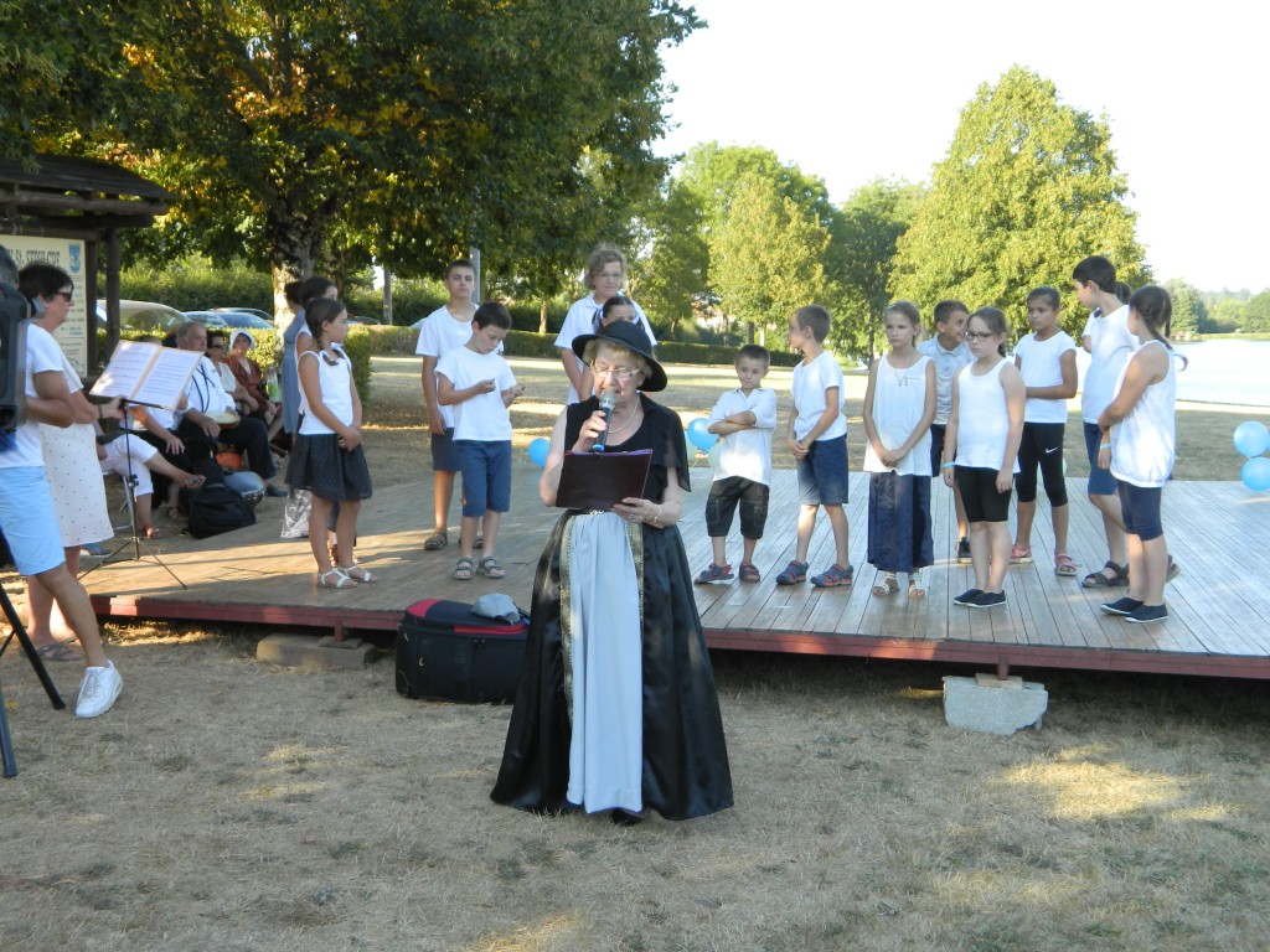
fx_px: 1504
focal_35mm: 41
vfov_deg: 35.1
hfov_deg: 45.8
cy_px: 476
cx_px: 635
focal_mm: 7.3
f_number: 3.5
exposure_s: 1/125
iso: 80
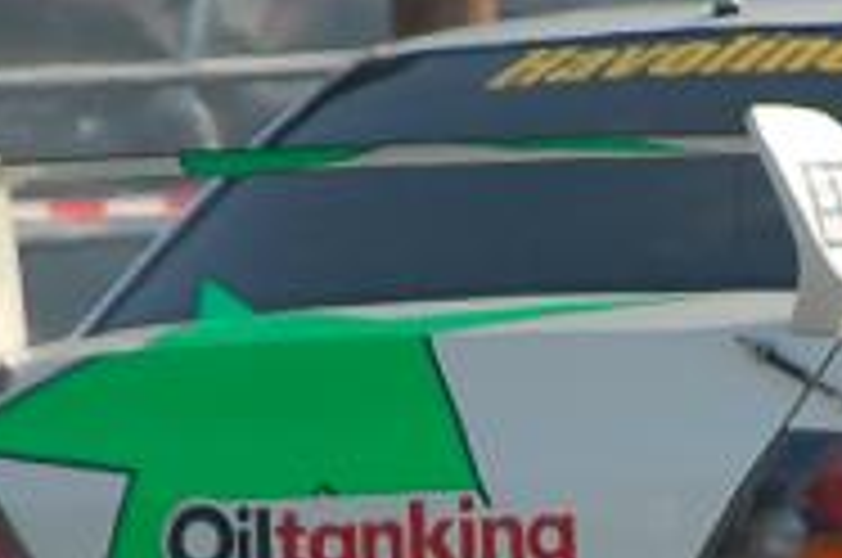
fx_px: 27849
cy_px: 799
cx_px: 1117
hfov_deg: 1.7
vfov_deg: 1.1
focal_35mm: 1193
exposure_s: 1/1000
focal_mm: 145
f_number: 5.3
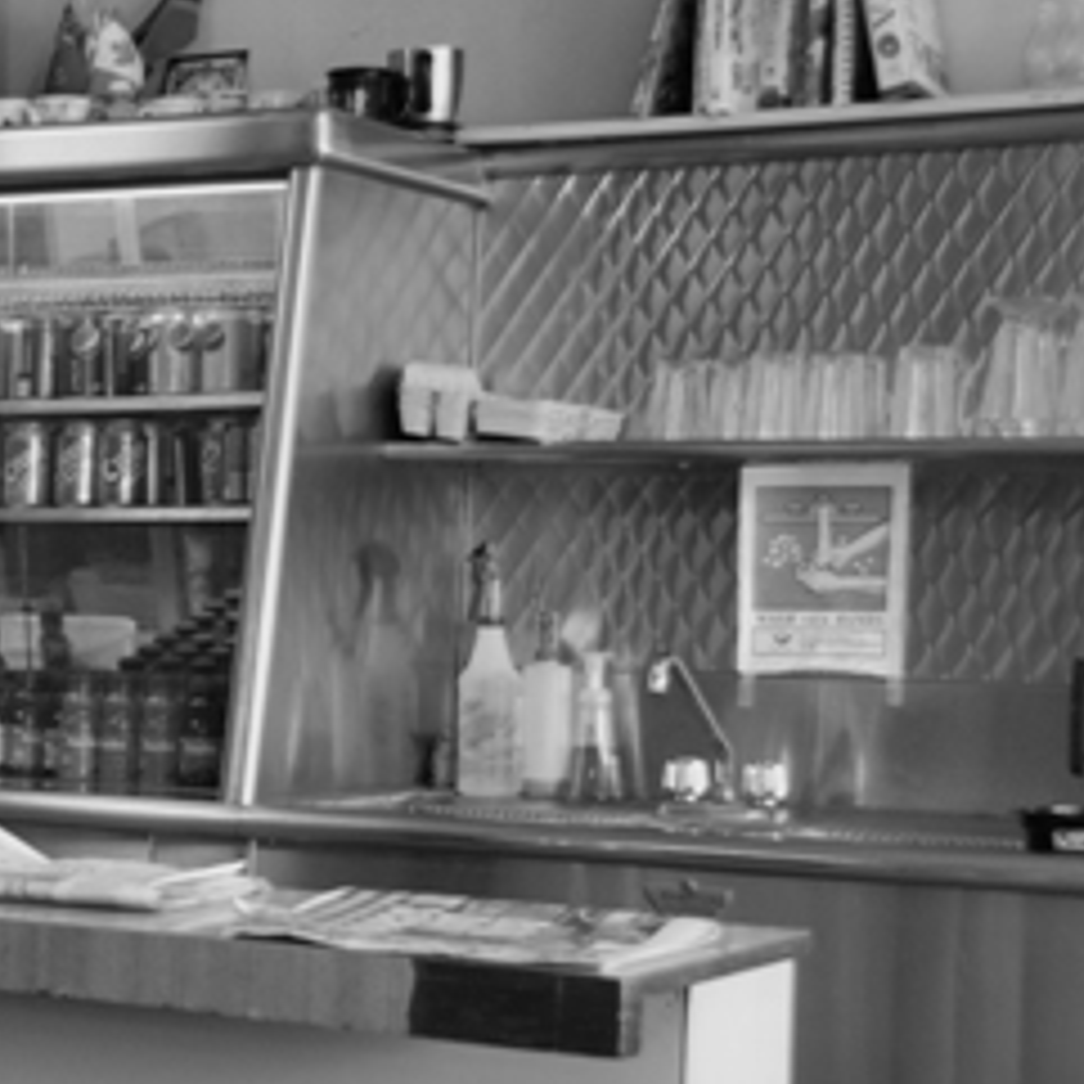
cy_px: 648
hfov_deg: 17.3
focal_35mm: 95
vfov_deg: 18.3
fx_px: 3366
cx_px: -279
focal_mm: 28
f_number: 4
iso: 200
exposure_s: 1/30
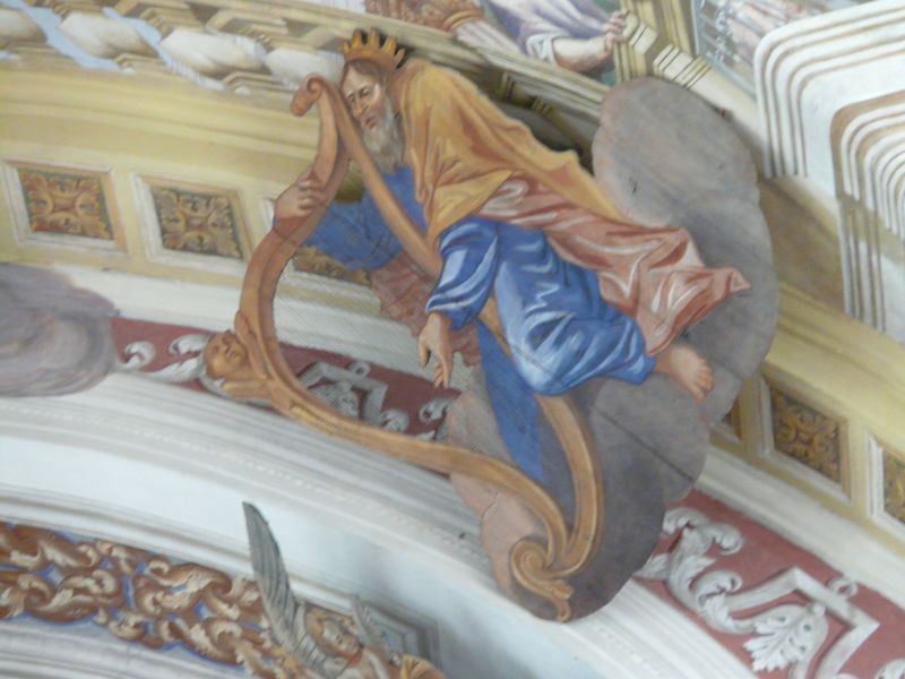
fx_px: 8366
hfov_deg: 6.2
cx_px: 452
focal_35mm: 320
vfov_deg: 4.6
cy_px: 340
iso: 400
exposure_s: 1/10
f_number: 3.6
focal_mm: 52.5
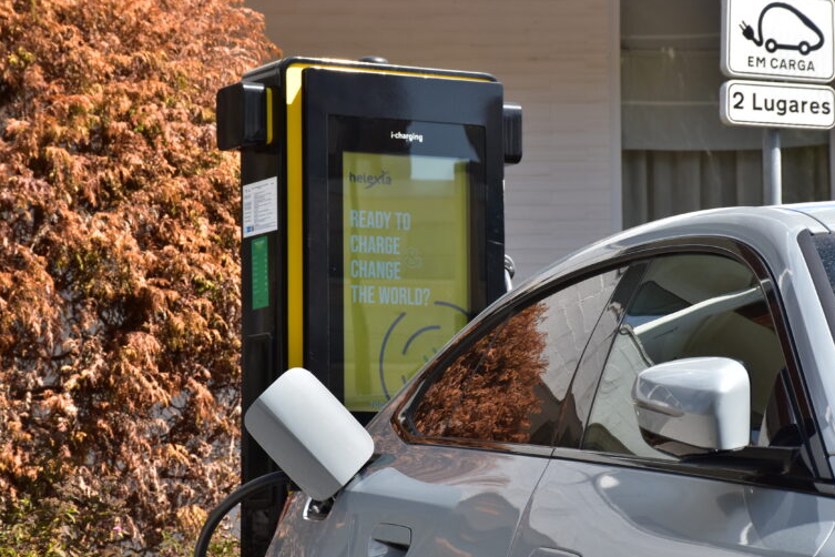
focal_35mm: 129
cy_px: 261
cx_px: 395
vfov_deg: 10.6
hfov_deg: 15.9
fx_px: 2992
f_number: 10
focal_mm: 80
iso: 500
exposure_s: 1/640
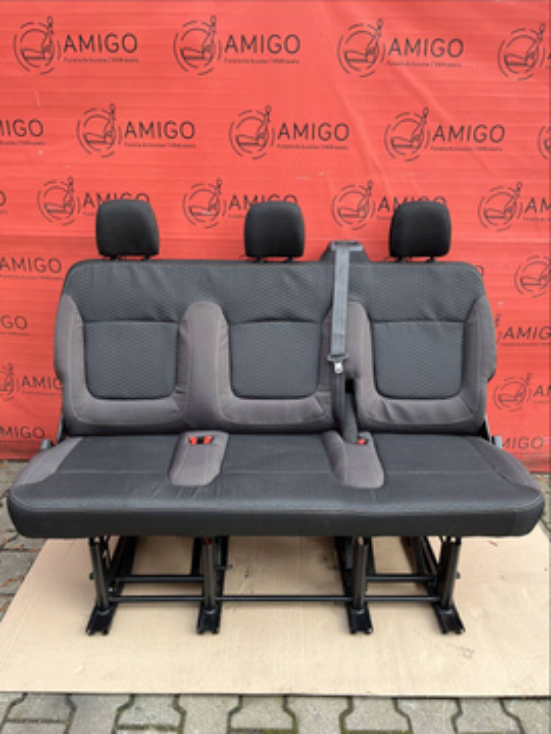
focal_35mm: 26
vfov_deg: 67.3
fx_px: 552
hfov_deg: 53.1
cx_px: 276
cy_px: 367
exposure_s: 1/235
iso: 40
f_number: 1.6
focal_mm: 5.1
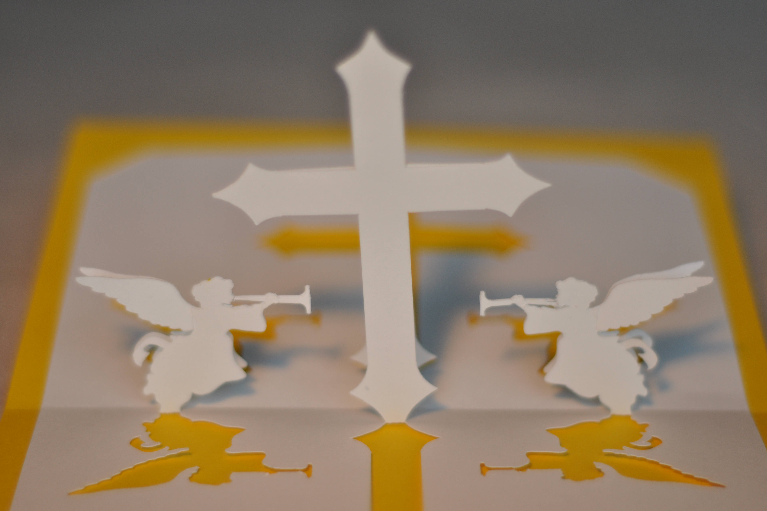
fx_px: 1619
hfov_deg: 26.7
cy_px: 257
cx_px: 381
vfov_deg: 17.9
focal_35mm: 76
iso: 250
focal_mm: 50
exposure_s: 1/400
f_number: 1.8
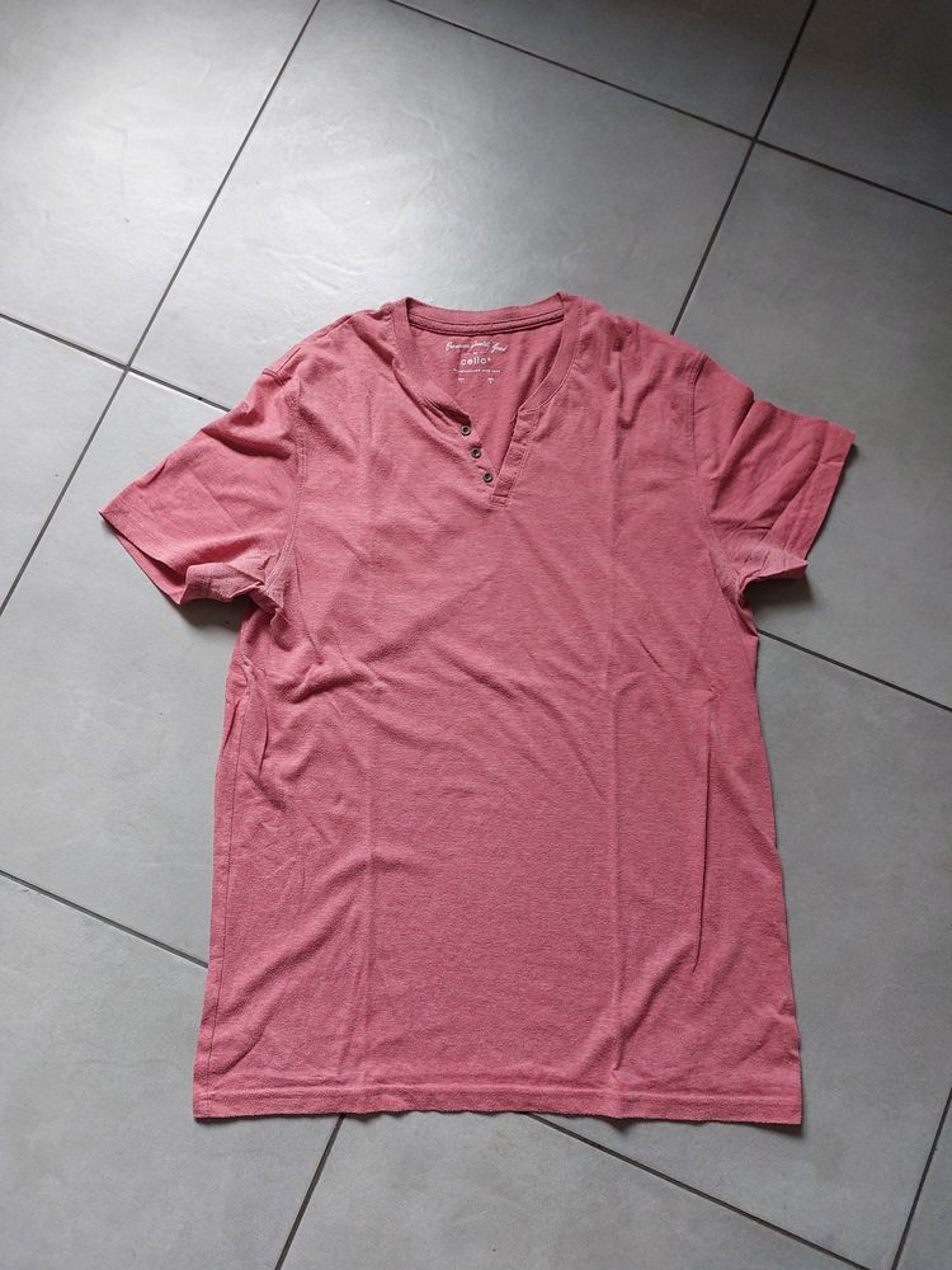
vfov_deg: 69.4
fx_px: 917
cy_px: 635
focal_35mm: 25
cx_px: 476
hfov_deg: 54.9
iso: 160
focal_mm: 5.23
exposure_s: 1/100
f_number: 1.8
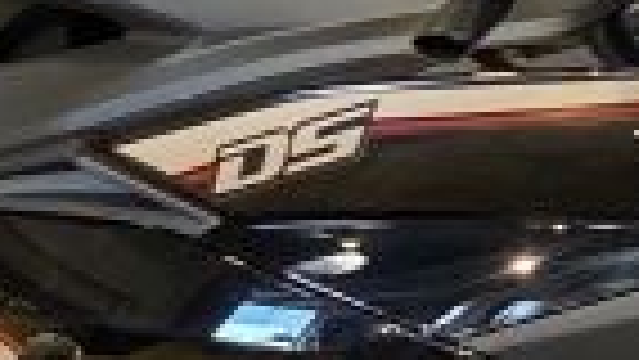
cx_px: 1292
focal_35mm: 212
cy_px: 223
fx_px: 3593
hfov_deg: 9.5
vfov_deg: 5.7
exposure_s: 1/50
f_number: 1.8
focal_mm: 4.25
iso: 250
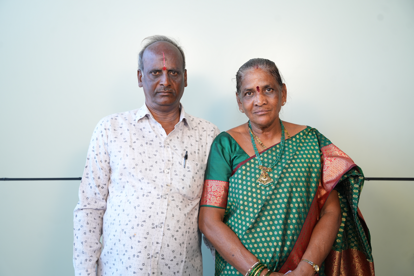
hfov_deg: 46.4
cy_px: 138
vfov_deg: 31.9
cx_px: 207
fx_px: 483
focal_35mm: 42
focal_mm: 42
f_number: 5
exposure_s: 1/160
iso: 500
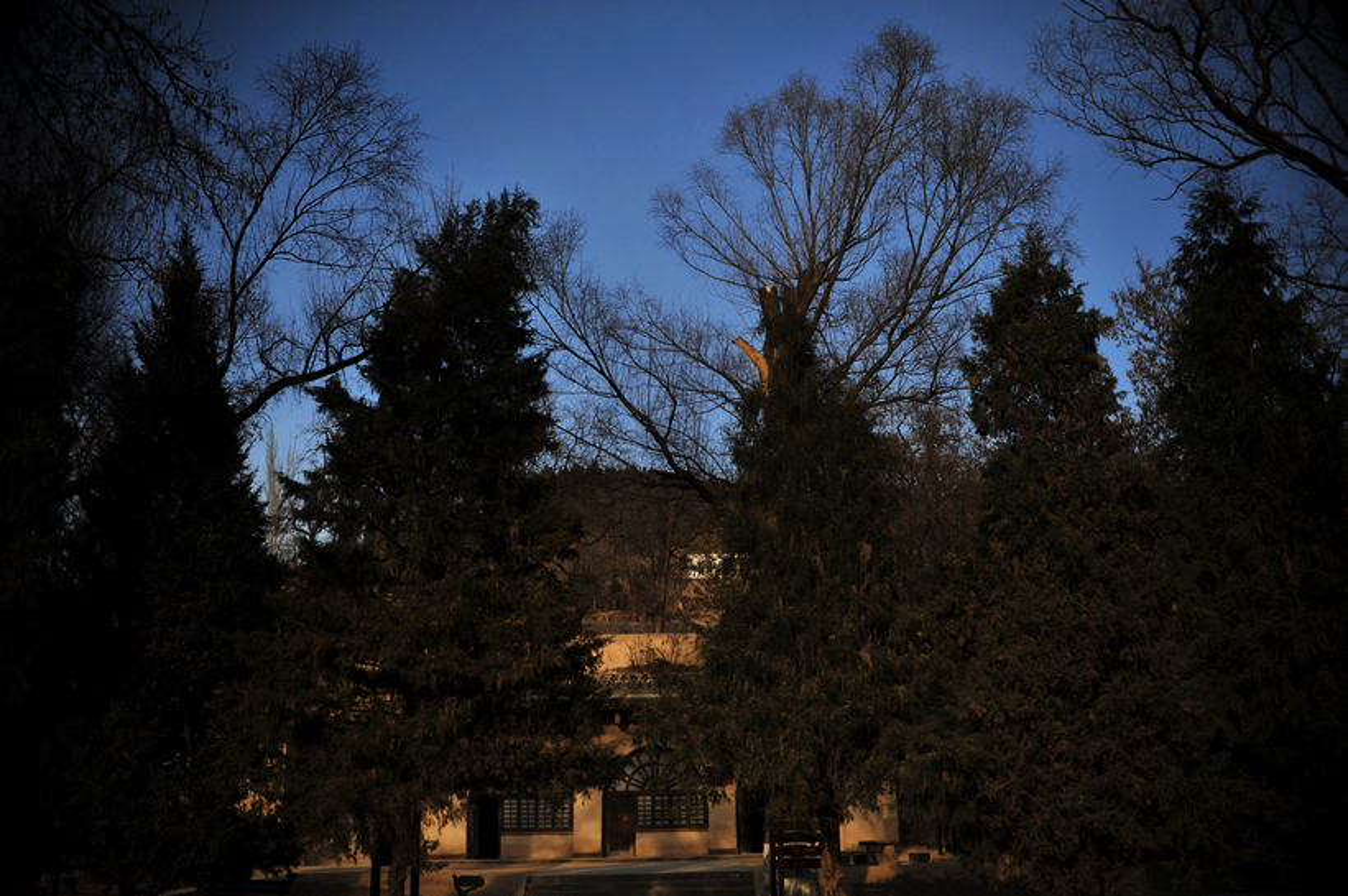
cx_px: 674
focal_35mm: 35
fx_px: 1309
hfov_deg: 54.5
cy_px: 448
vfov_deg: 37.8
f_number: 3.2
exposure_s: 1/8000
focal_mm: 35
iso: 200
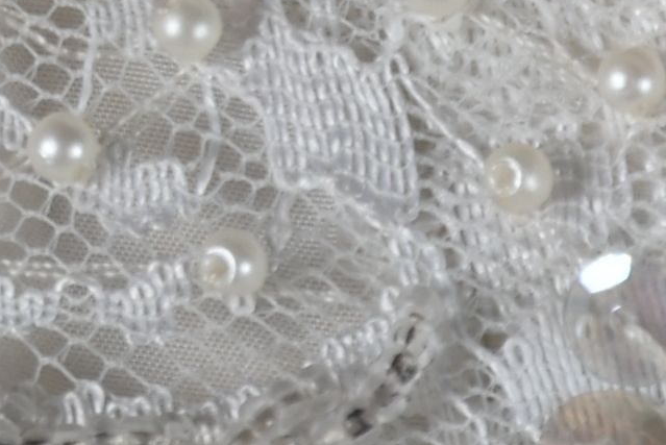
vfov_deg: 1.4
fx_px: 18216
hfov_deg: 2.1
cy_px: -570
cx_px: -510
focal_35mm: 984
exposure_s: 1/125
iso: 200
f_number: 16
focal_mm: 140
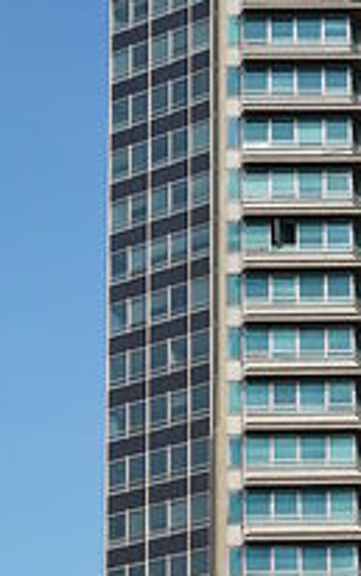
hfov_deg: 7.9
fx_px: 2562
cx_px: 546
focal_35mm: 163
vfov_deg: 12.6
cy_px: 626
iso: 50
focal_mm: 55
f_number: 13
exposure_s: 1/50
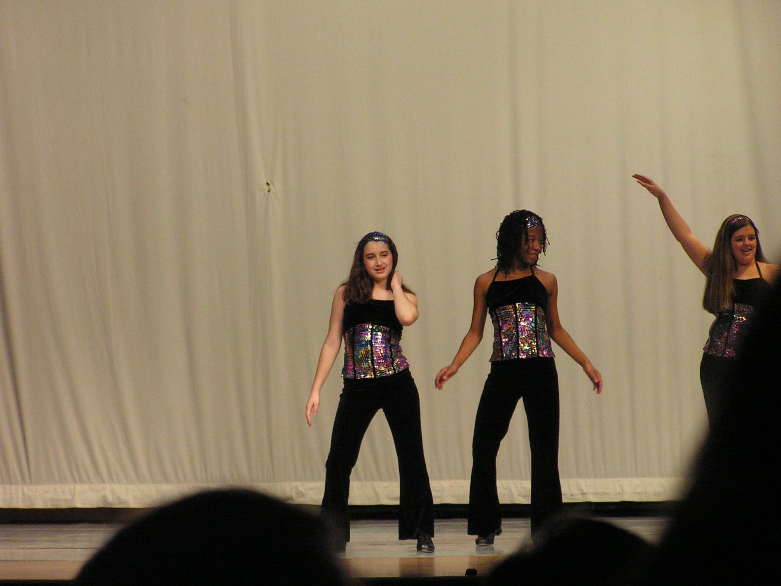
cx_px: 356
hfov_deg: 10.4
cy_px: 281
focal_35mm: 190
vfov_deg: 7.8
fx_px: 4287
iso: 200
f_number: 3.2
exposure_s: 1/125
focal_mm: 27.9
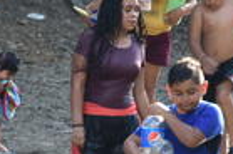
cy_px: 51
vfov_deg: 1.8
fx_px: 4888
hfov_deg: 2.7
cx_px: 60
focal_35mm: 757
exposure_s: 1/100
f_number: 5.6
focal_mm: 140
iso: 125
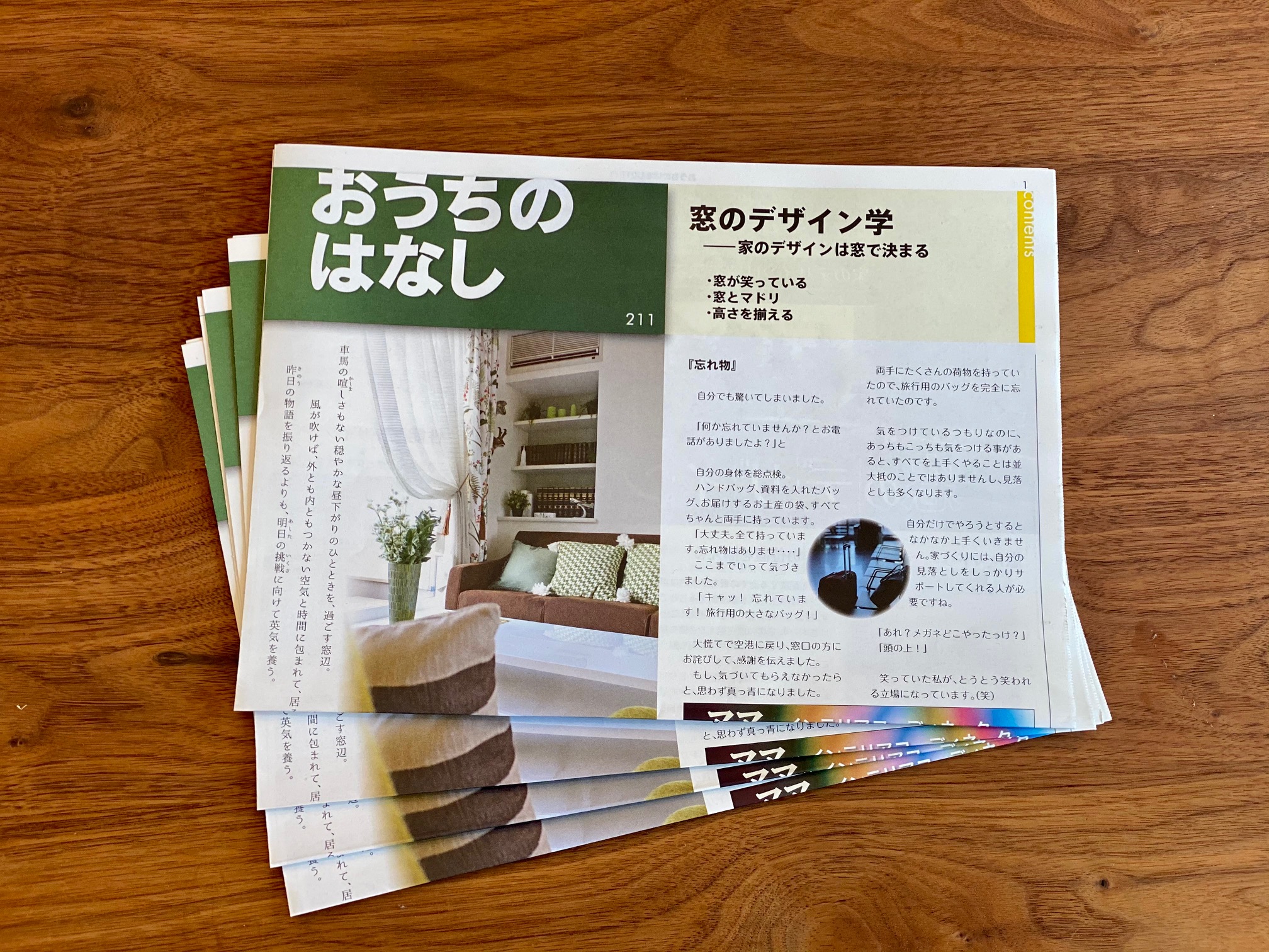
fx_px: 1906
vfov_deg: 28.0
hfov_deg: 36.8
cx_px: 634
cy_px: 476
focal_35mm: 52
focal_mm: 6
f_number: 2
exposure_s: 1/122
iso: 40
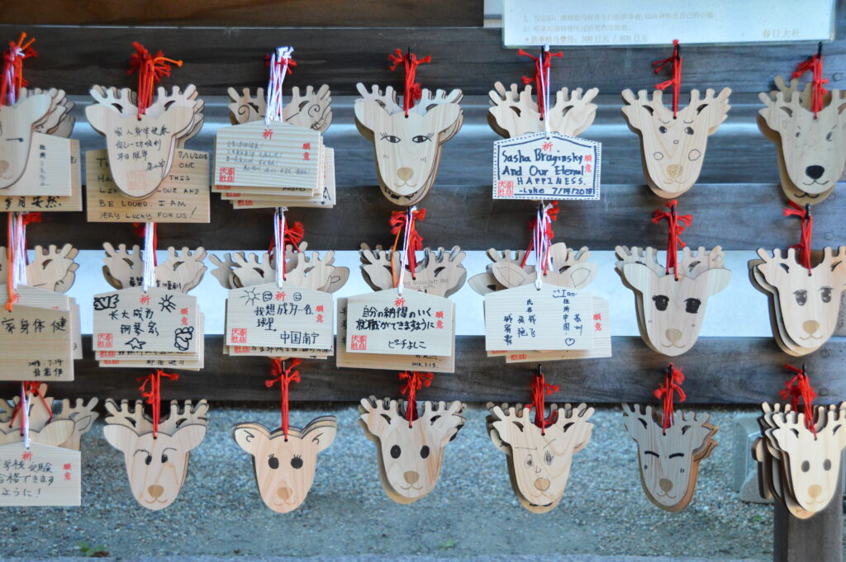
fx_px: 1127
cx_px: 423
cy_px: 281
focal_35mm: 48
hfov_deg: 41.1
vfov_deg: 28.0
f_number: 5
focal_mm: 32
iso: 3200
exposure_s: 1/400
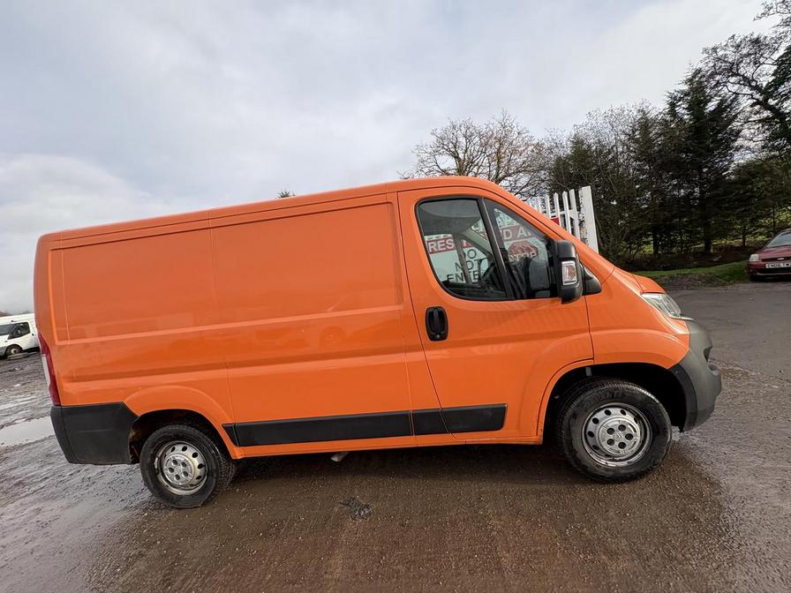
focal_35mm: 14
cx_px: 396
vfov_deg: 85.7
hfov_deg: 102.1
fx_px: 320
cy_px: 296
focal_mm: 2.22
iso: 40
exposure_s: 1/541
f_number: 2.2
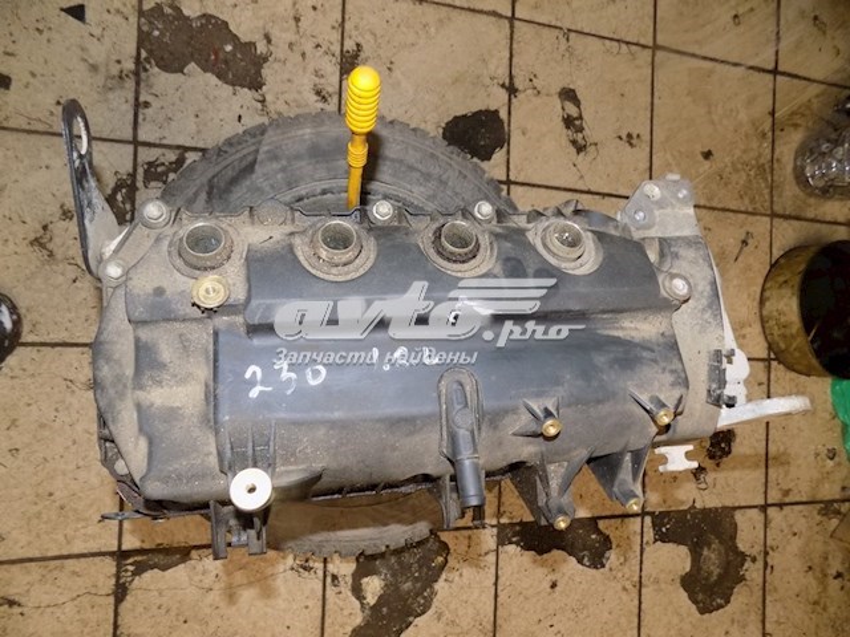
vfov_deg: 58.9
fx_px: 565
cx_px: 425
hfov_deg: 73.9
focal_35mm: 23
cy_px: 318
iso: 200
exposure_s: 1/30
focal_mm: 4
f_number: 3.1
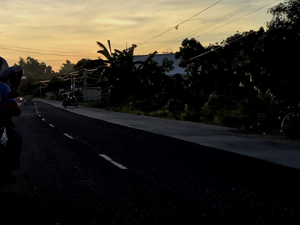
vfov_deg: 17.2
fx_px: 737
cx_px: -32
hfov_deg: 21.8
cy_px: 196
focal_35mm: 85
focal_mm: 4.15
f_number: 2.2
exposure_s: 1/836
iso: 25
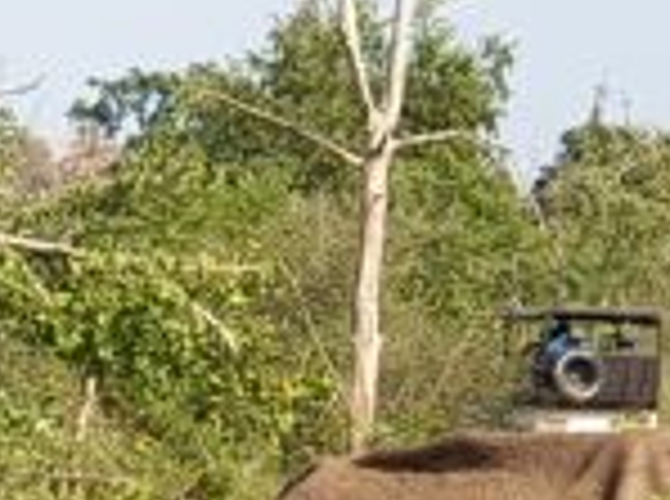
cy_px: 793
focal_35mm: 280
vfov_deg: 5.2
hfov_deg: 7.1
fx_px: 5406
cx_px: 207
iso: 25
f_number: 2.4
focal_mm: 6
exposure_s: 1/430
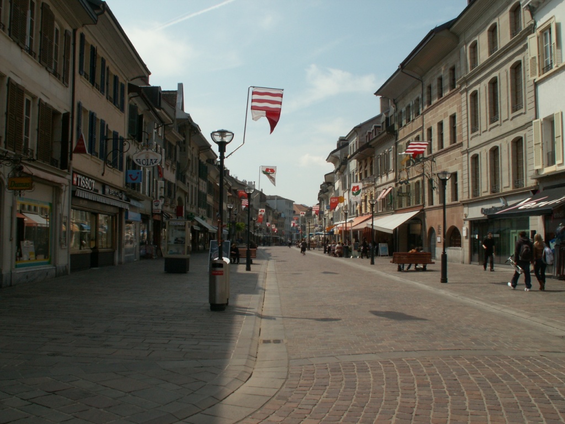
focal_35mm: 35
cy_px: 212
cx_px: 282
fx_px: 571
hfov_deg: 52.6
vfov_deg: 40.7
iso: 50
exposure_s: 1/250
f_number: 7.1
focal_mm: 5.86
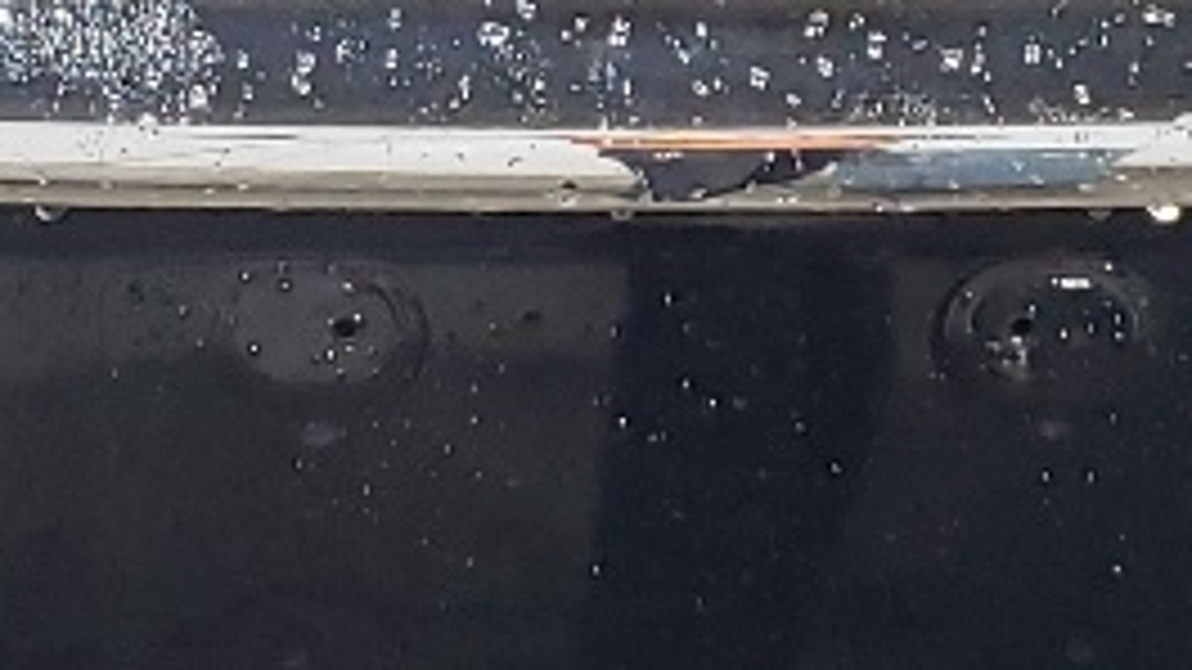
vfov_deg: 7.1
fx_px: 5404
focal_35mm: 171
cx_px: 837
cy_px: 166
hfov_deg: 12.6
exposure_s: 1/60.2
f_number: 1.5
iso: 267
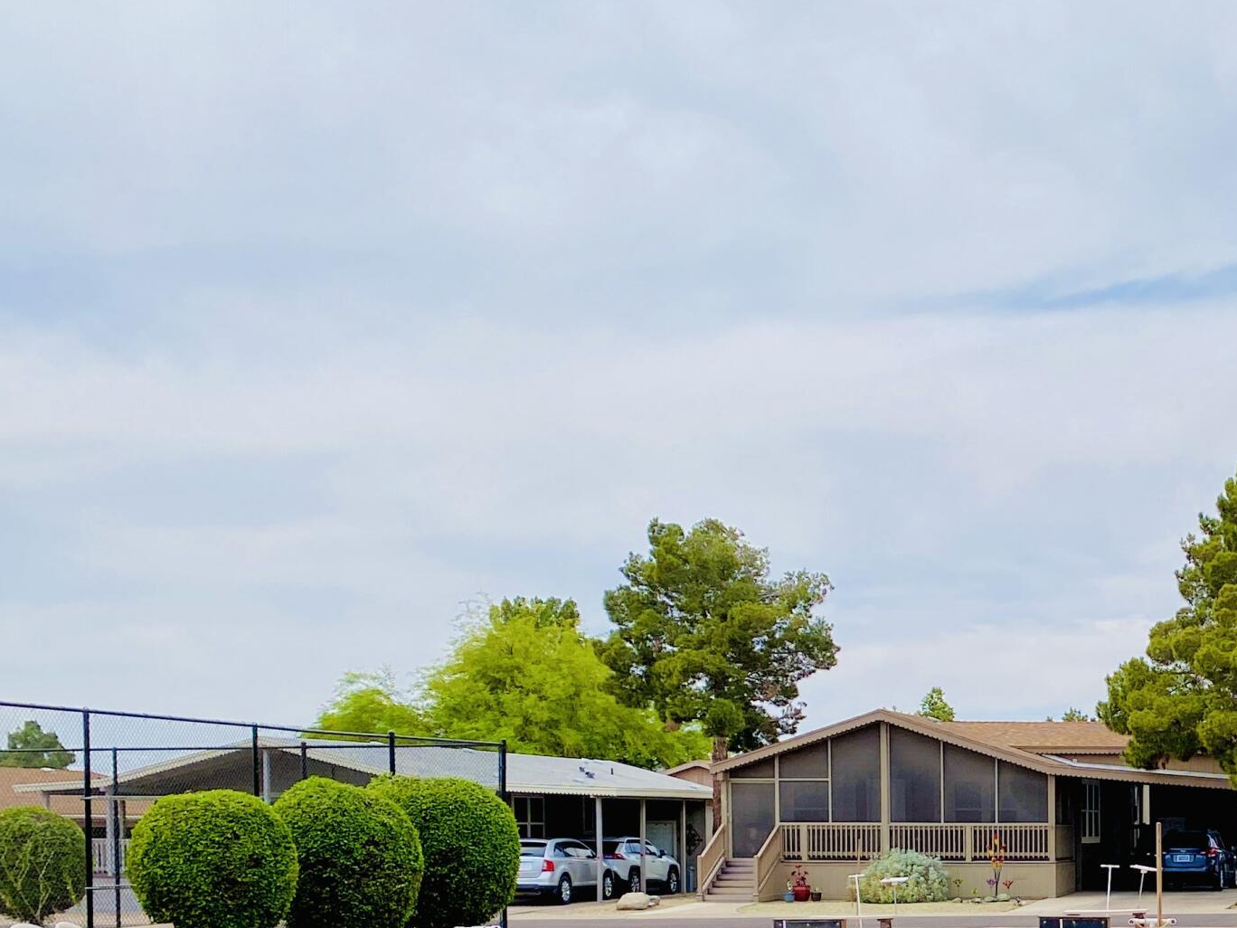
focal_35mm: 57
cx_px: 1247
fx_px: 2037
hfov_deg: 31.2
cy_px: 922
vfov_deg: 24.5
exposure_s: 1/4274
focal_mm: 4.25
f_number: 1.8
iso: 32
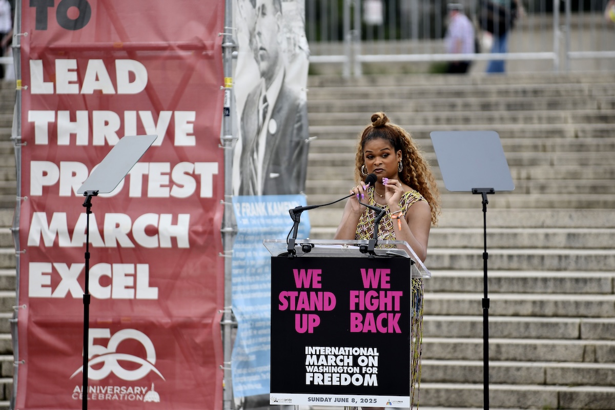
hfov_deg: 8.6
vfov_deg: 5.7
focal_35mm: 240
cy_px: 205
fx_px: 4100
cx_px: 308
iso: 250
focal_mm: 200
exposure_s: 1/2500
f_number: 2.8
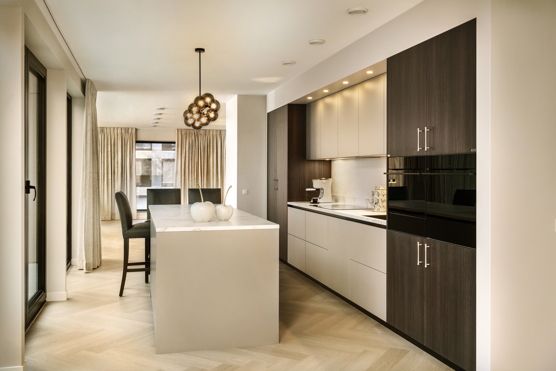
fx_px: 525
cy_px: 186
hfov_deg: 55.8
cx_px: 278
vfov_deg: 38.9
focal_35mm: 34
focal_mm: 34
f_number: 8
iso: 640
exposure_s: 1/4
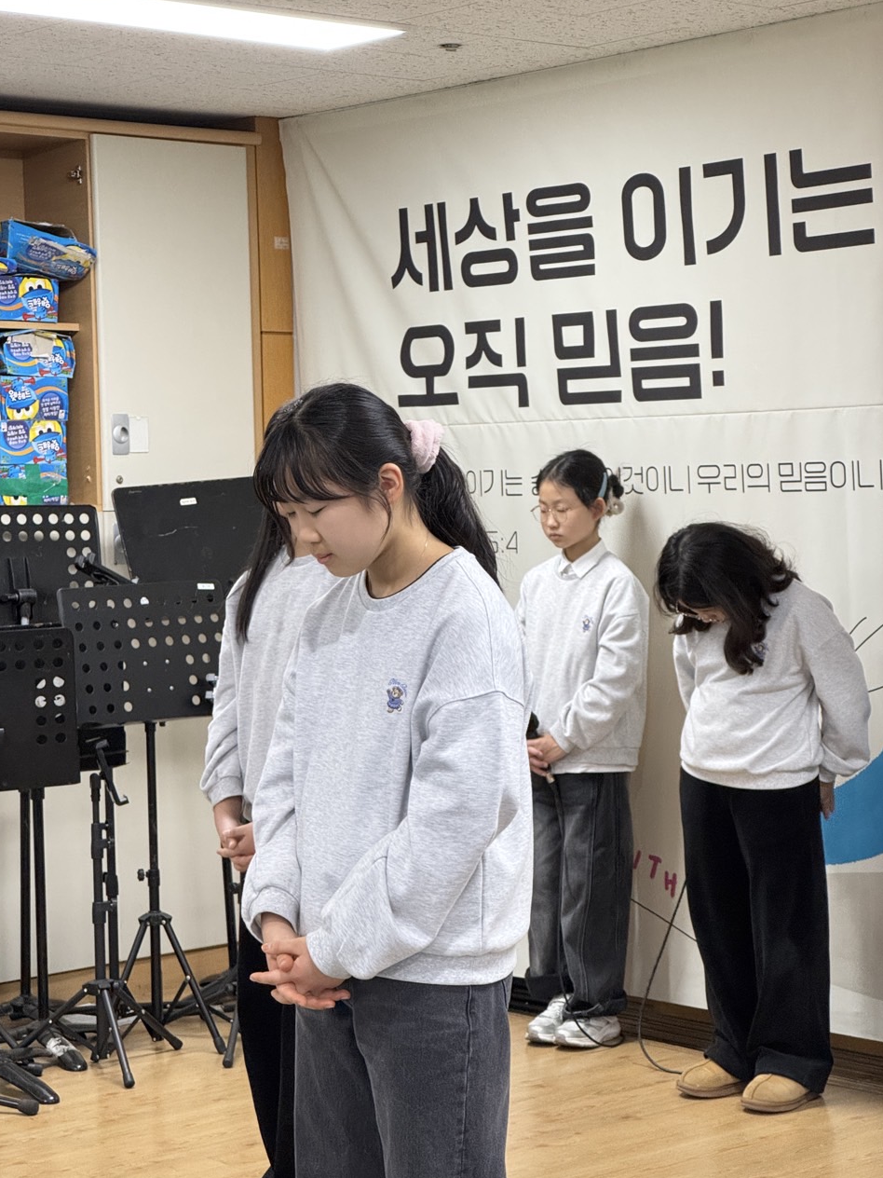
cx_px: 440
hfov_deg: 18.9
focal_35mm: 78
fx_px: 2653
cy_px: 586
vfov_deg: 25.0
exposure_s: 1/60
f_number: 2.8
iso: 400
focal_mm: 9
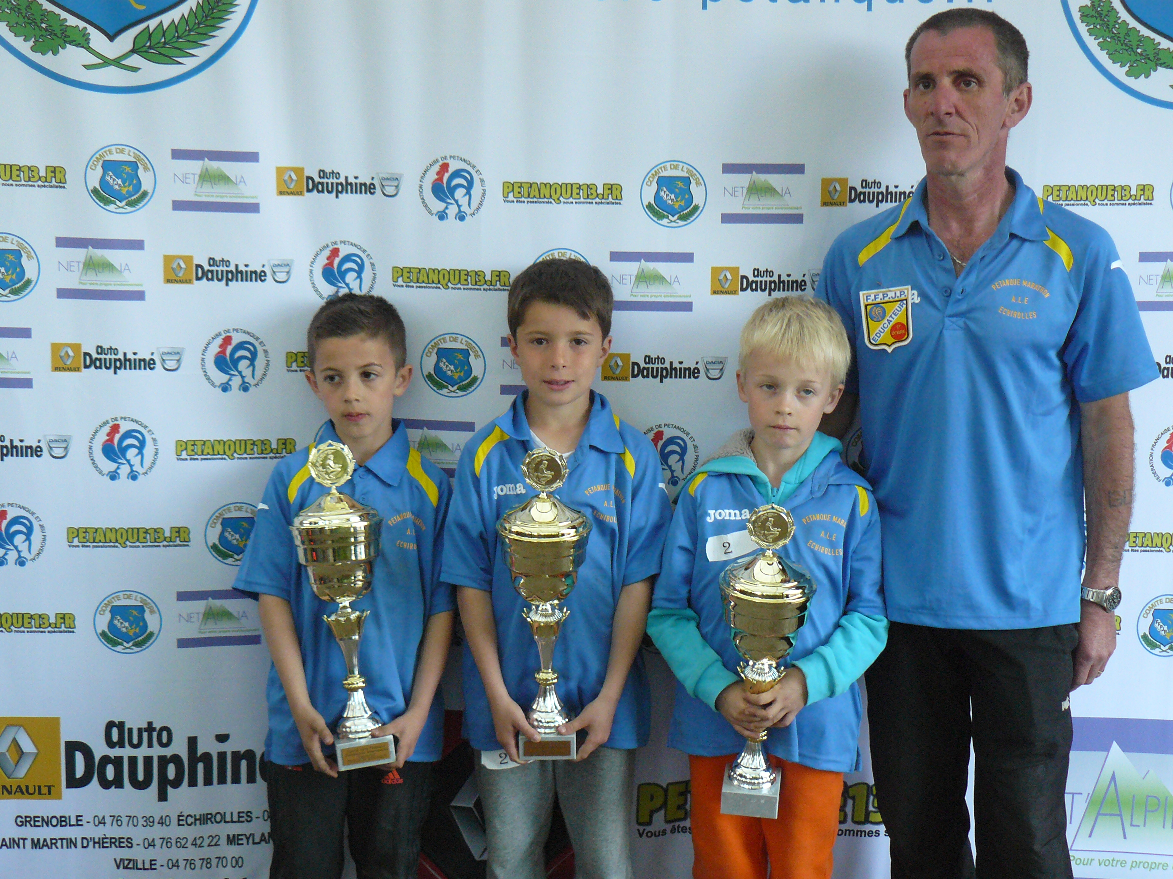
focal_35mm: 54
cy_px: 440
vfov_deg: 27.0
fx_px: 1830
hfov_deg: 35.5
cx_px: 586
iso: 250
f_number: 2.8
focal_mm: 9.1
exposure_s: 1/60
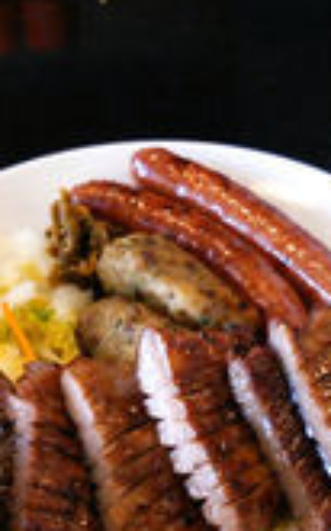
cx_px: 199
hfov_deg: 16.9
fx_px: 1112
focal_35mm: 77
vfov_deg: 26.3
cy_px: 425
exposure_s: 1/44
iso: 160
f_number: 1.94
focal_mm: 4.06
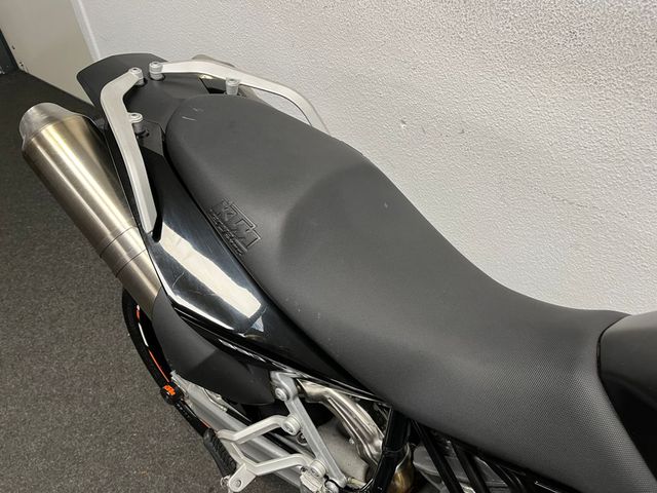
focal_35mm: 26
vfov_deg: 53.1
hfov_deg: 67.3
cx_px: 328
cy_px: 246
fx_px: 493
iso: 100
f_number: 1.6
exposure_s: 1/50
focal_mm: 5.1
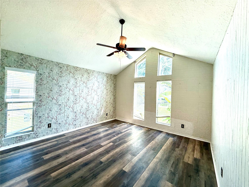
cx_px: 124
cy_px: 94
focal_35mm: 14
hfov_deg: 102.1
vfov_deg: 85.7
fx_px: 101
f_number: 2.2
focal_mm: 2.22
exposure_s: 1/120
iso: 80
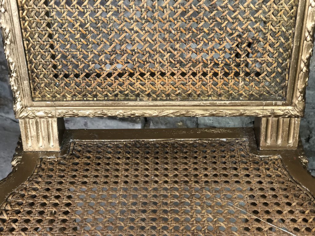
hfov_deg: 36.8
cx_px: 158
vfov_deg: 28.0
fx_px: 473
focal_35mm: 52
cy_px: 118
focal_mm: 6
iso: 100
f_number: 2.4
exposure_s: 1/33
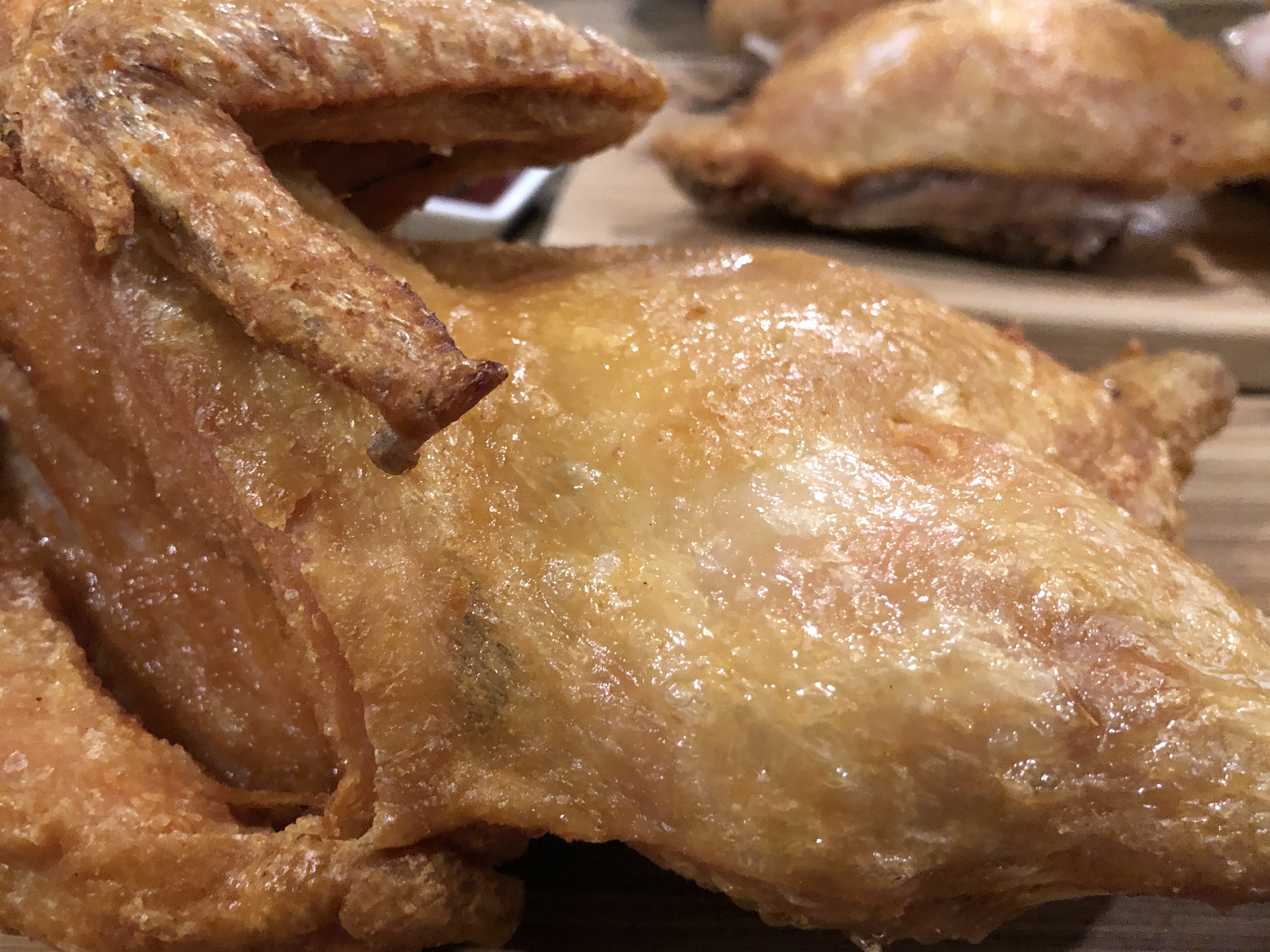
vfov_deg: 40.7
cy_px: 516
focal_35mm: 35
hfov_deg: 52.3
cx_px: 522
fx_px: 1284
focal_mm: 4
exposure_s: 1/4
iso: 100
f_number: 1.8
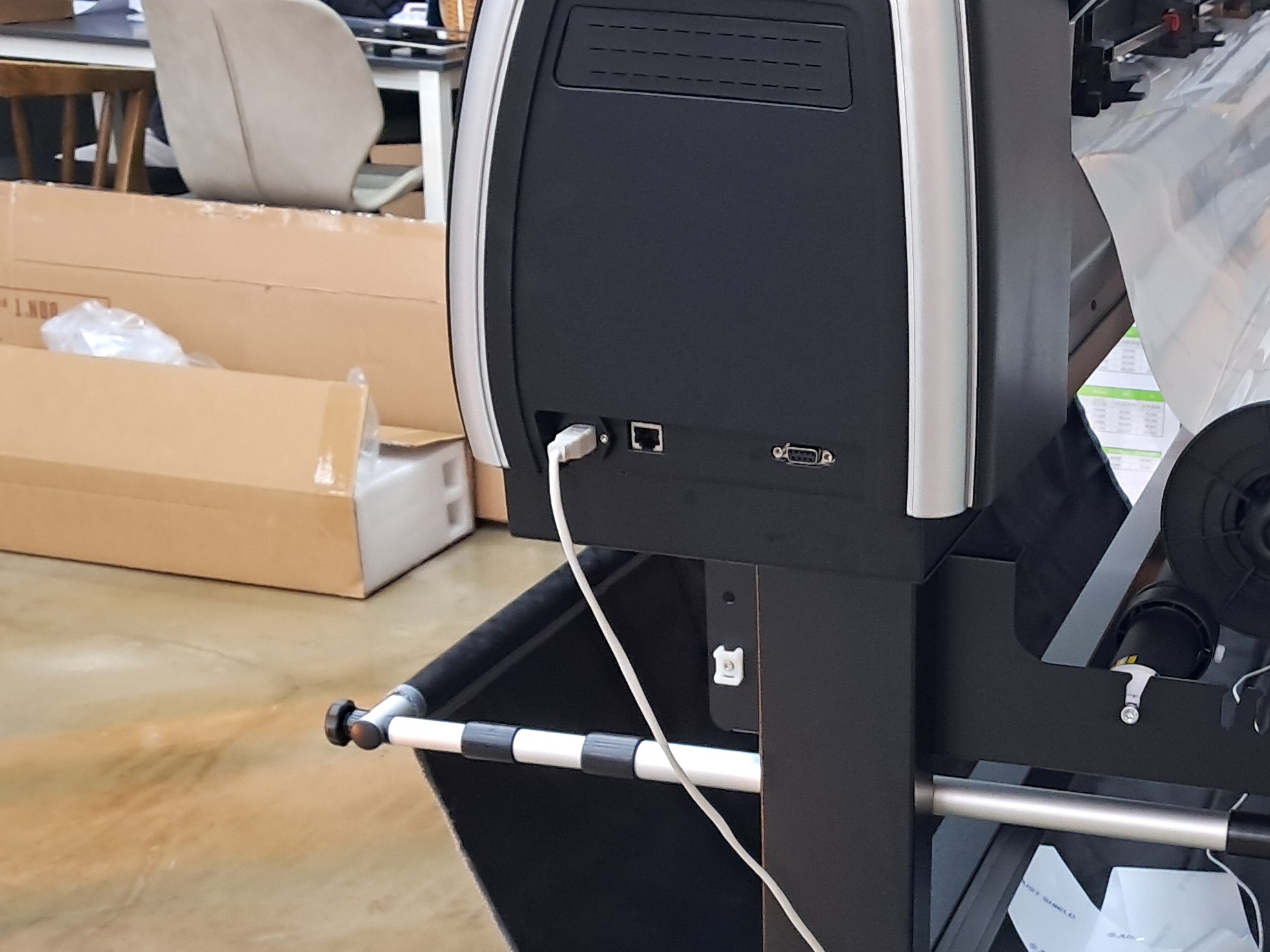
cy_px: 734
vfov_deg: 25.7
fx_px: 2054
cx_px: 1092
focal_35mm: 56
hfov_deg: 32.9
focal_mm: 4
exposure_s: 1/50
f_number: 1.8
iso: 250
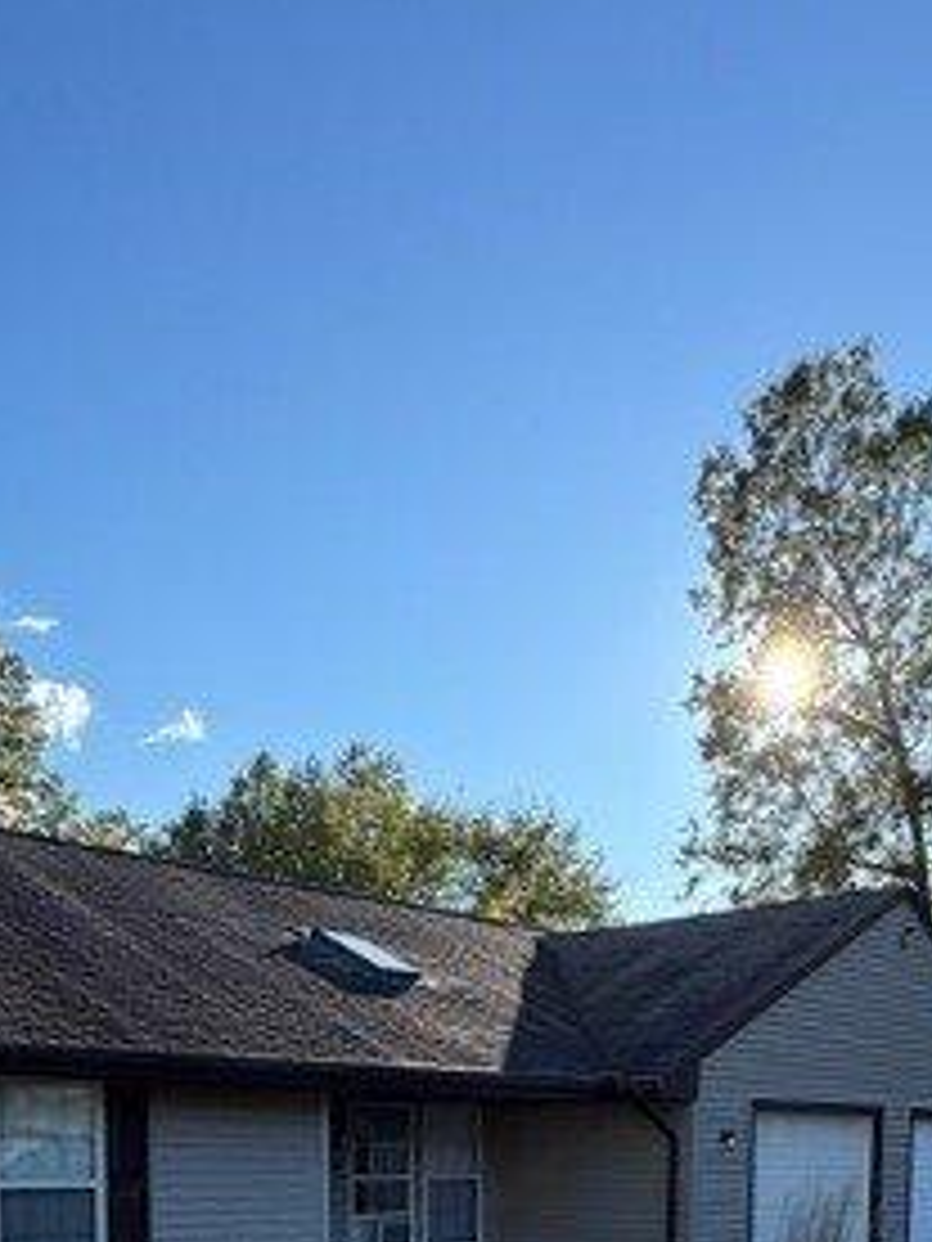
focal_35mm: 39
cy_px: 1269
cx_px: 396
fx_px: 1400
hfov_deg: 36.7
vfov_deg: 41.1
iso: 40
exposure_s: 1/932
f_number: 2.2
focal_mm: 2.22
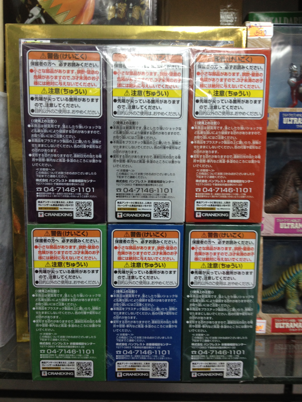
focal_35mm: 35
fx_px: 407
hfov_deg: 40.7
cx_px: 151
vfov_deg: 52.6
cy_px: 201
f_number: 2.4
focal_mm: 4.28
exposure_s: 1/20
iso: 80
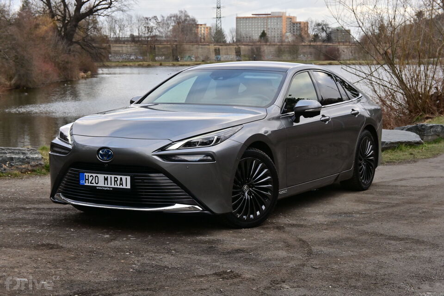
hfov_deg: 27.0
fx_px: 925
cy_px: 148
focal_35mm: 75
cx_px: 222
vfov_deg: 18.2
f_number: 8
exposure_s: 1/250
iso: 640
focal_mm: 50
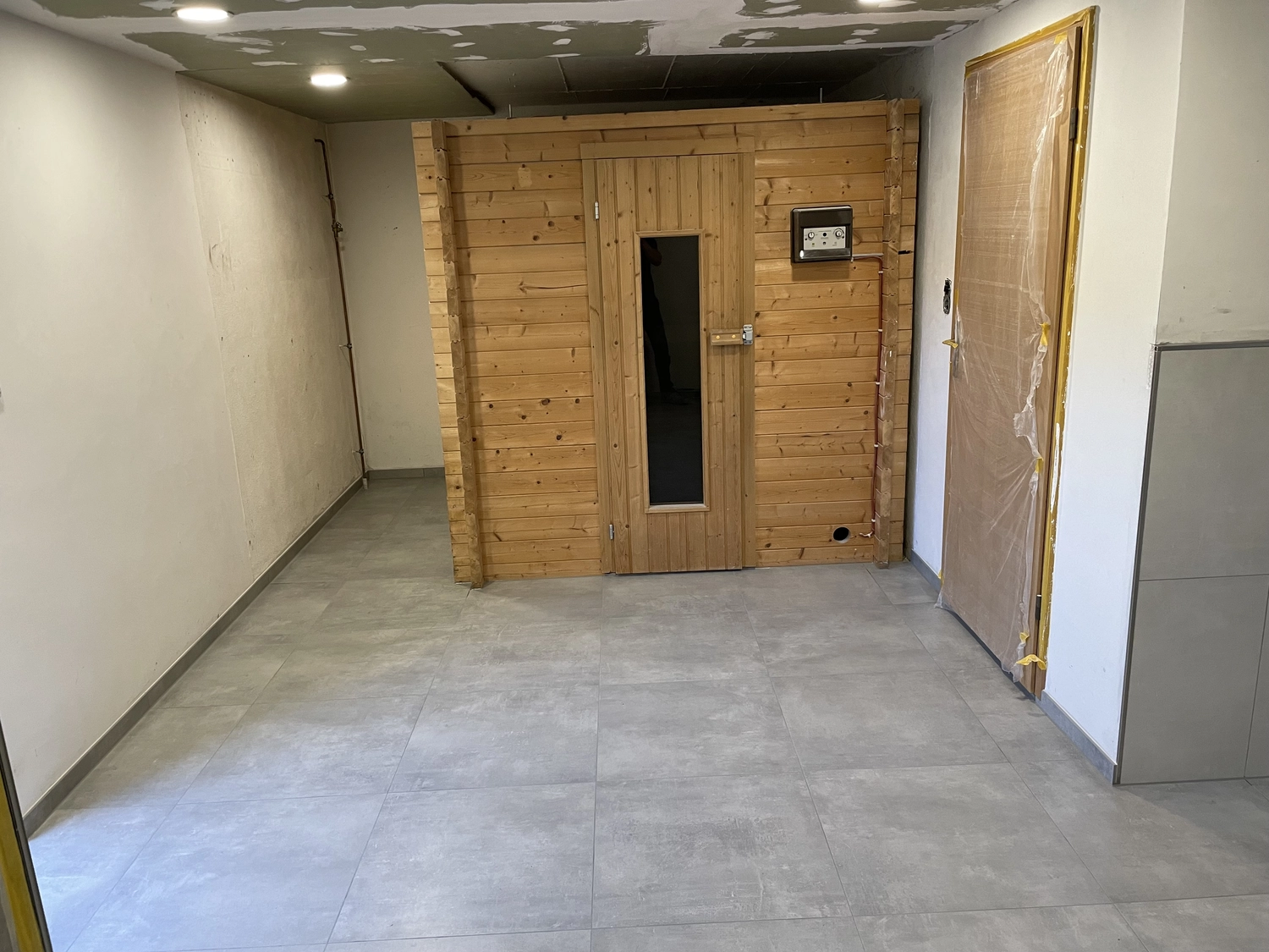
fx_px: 953
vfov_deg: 53.1
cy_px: 476
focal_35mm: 26
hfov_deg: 67.3
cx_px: 634
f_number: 1.6
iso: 125
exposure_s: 1/67
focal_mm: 4.2
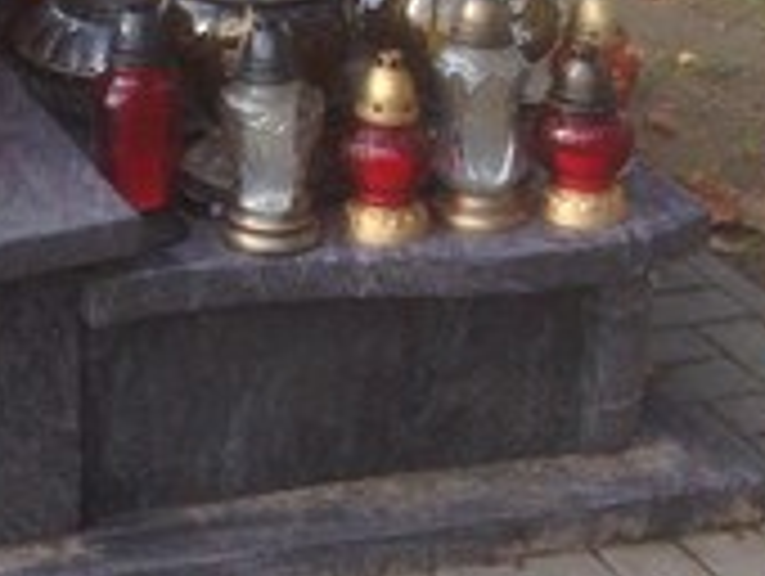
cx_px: -176
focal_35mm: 124
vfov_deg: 11.6
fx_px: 2744
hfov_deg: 15.3
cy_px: -212
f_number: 2.4
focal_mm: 4.12
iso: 50
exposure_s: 1/157
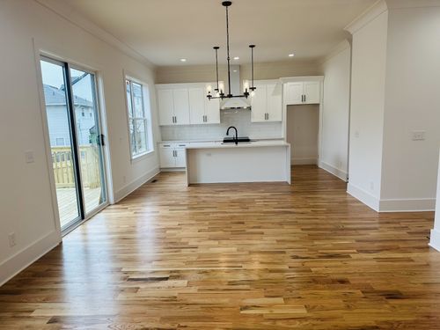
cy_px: 165
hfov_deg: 71.6
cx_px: 220
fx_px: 305
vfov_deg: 56.8
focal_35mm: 24
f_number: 1.78
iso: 64
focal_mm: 6.86
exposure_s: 1/192
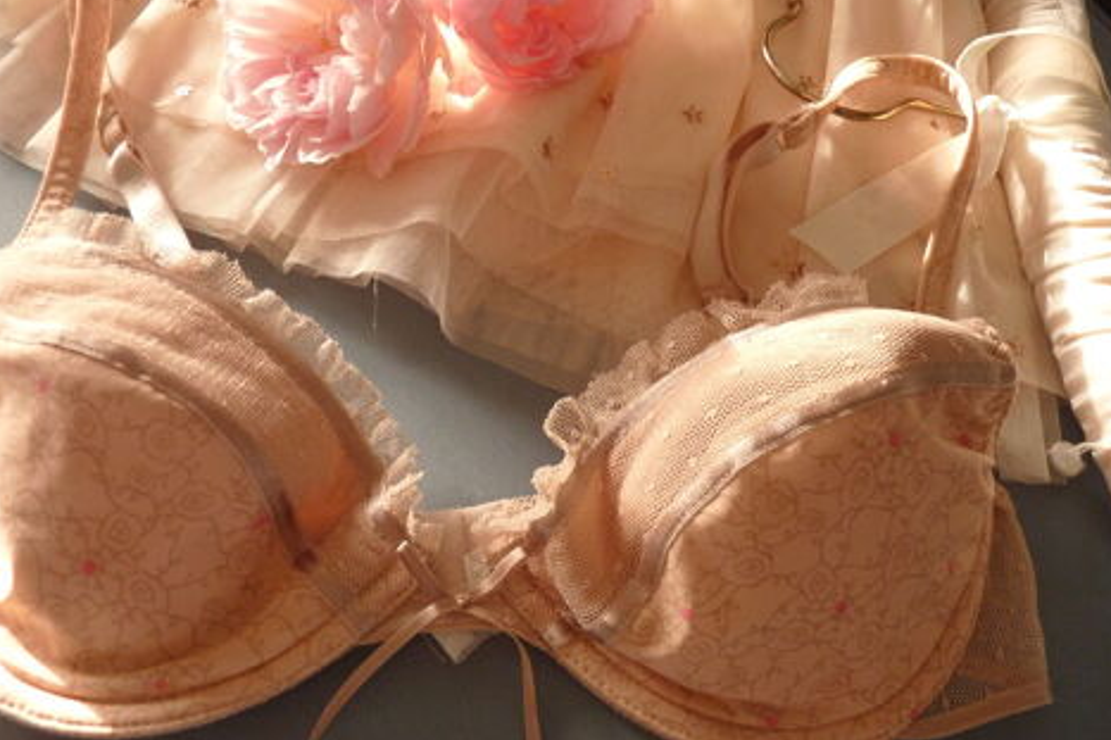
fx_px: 956
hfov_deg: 60.3
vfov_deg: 42.3
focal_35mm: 31
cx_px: 550
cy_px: 352
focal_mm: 5.1
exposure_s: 1/30
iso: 320
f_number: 2.8
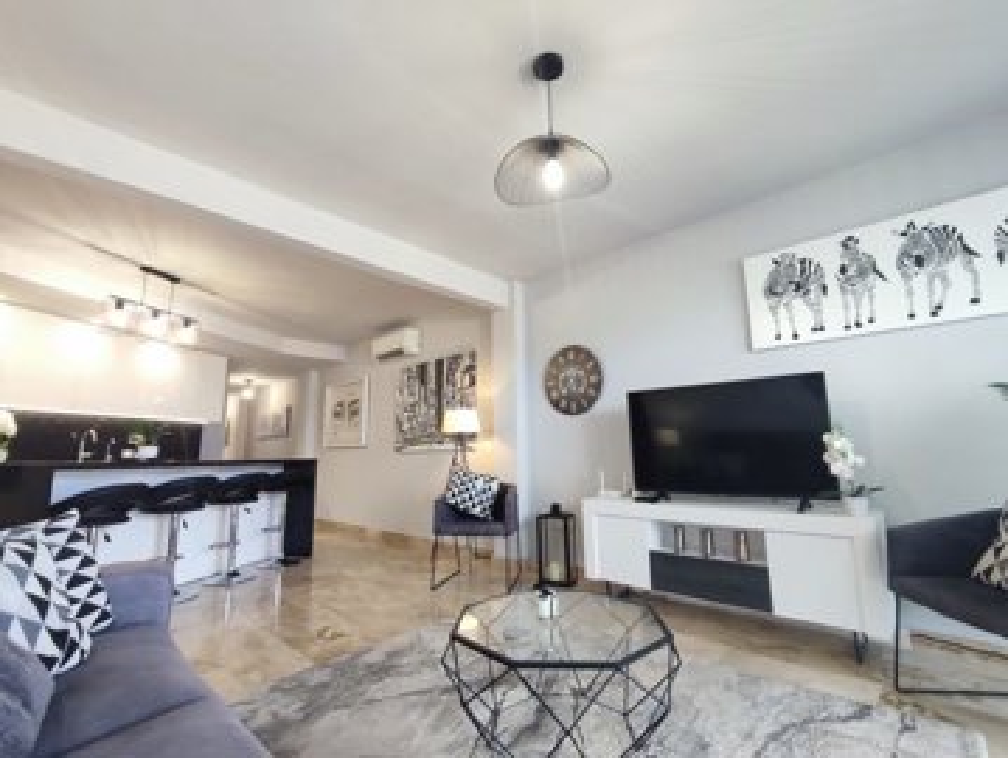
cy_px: 379
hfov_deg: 94.4
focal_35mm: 16
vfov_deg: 78.2
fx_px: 466
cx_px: 504
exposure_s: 1/50
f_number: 2.2
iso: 177
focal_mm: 1.65
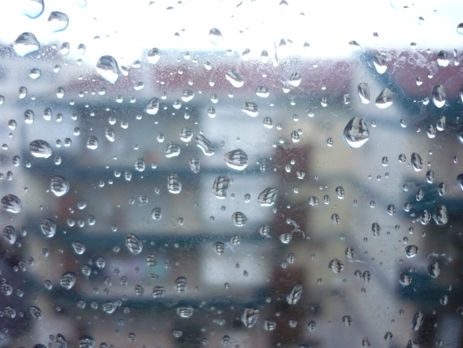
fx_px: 468
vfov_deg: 40.7
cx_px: 232
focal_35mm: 35
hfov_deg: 52.6
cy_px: 174
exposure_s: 1/800
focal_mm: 5.8
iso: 400
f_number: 2.8
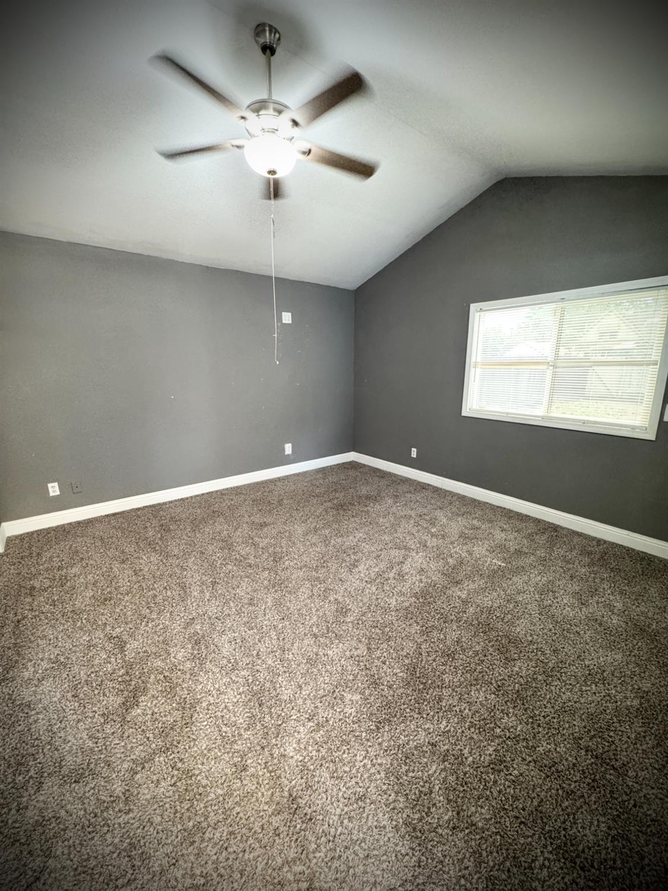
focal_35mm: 14
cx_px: 334
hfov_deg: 85.7
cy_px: 446
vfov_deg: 102.1
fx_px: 360
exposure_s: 1/60
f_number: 2.2
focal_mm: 2.22
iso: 640
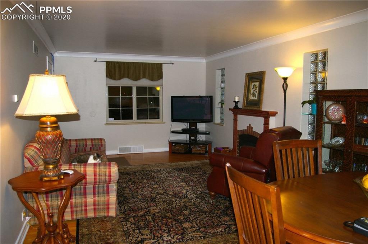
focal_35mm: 27
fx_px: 276
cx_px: 184
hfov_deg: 67.4
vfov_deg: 47.8
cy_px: 122
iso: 200
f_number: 3.5
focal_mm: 18
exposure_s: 1/30
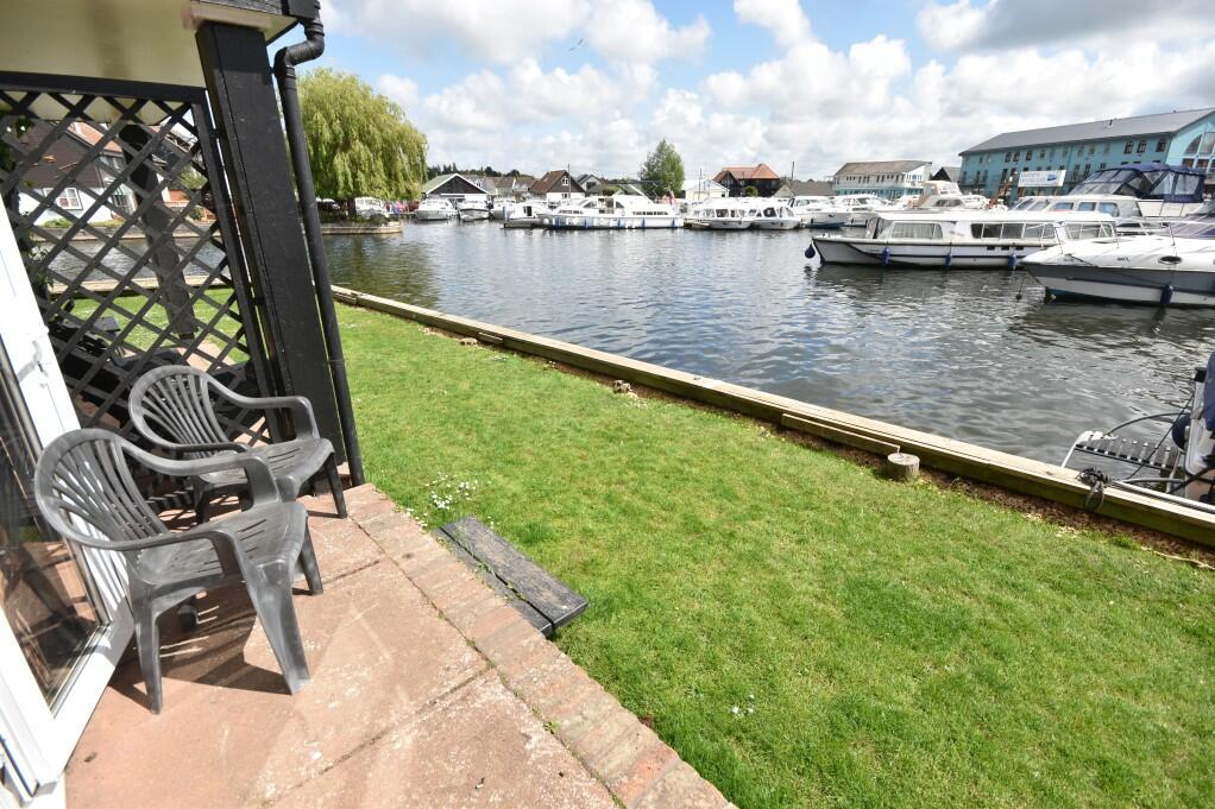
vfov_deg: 77.3
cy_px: 404
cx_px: 608
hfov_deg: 100.4
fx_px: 506
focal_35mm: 15
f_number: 9
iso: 200
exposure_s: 1/320
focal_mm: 10
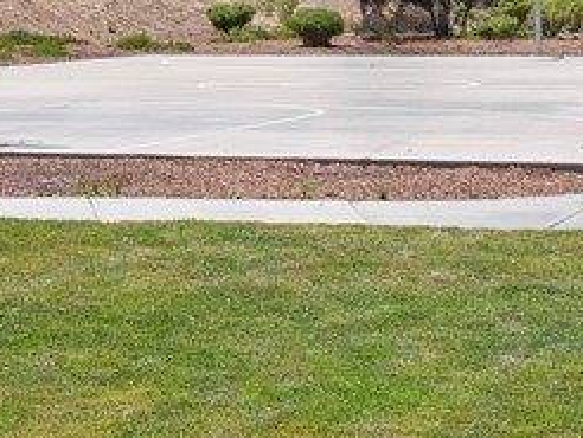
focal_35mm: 133
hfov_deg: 14.8
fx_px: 2242
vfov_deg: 11.1
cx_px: 254
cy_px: 19
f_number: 8
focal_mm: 16
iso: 200
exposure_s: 1/160
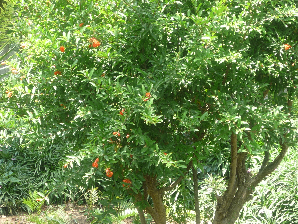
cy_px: 112
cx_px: 149
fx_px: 611
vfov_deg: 20.7
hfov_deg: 27.4
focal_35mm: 71
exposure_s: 1/60
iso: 100
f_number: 4.3
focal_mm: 7
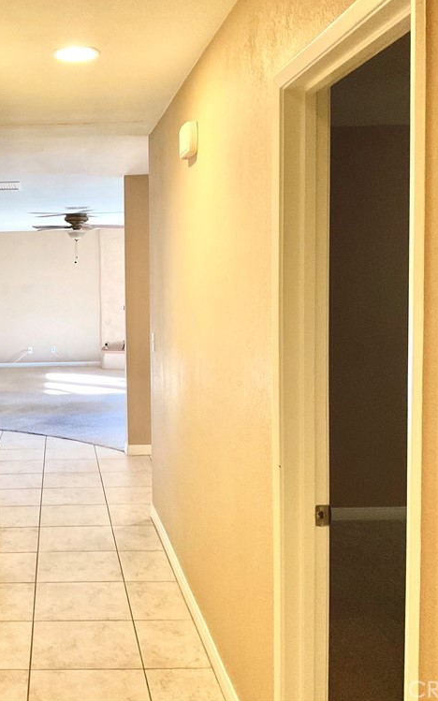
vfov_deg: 47.2
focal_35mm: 42
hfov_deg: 29.3
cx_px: 42
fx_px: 802
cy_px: 343
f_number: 1.8
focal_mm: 3
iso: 160
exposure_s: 1/60
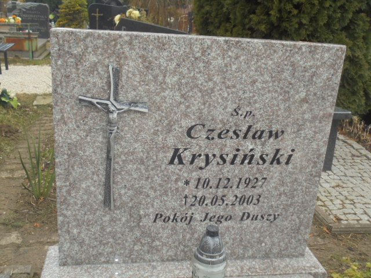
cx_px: 186
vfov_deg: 37.7
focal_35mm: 38
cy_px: 139
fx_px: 407
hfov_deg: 49.0
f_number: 4.2
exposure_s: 1/80
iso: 100
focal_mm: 6.9
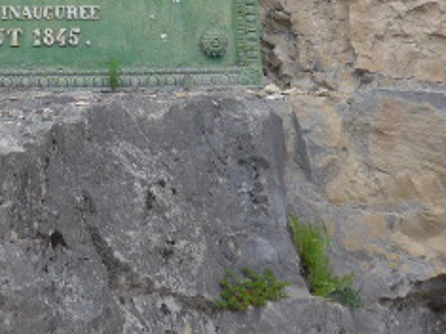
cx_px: 13
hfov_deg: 23.8
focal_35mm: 79
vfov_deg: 17.6
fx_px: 1017
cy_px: -85
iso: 80
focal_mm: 6
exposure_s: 1/250
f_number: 2.8
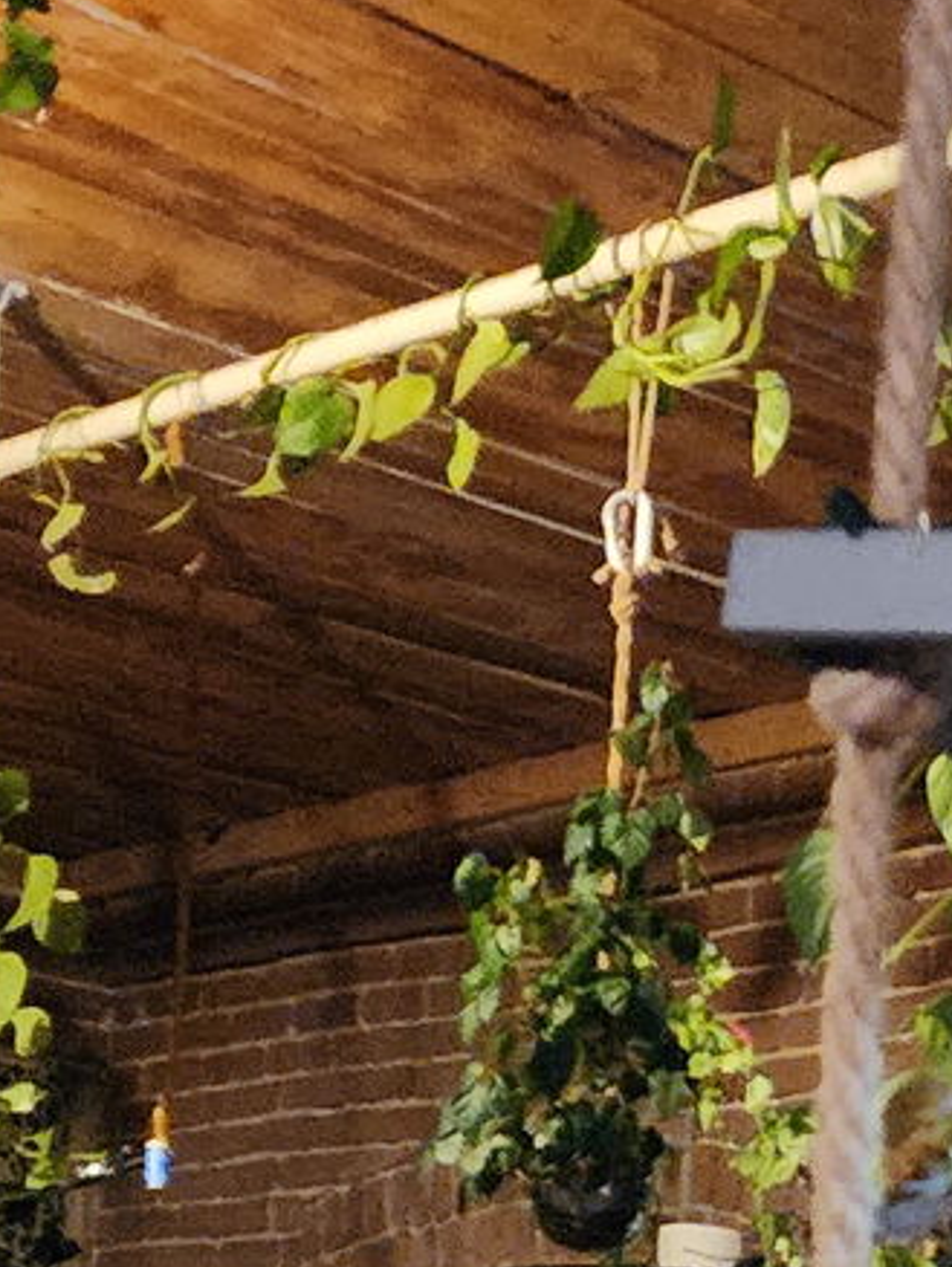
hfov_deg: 12.4
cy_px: 1951
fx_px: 4103
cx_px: 1586
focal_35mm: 112
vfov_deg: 16.0
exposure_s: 1/20
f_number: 1.8
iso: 1250
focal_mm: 6.4
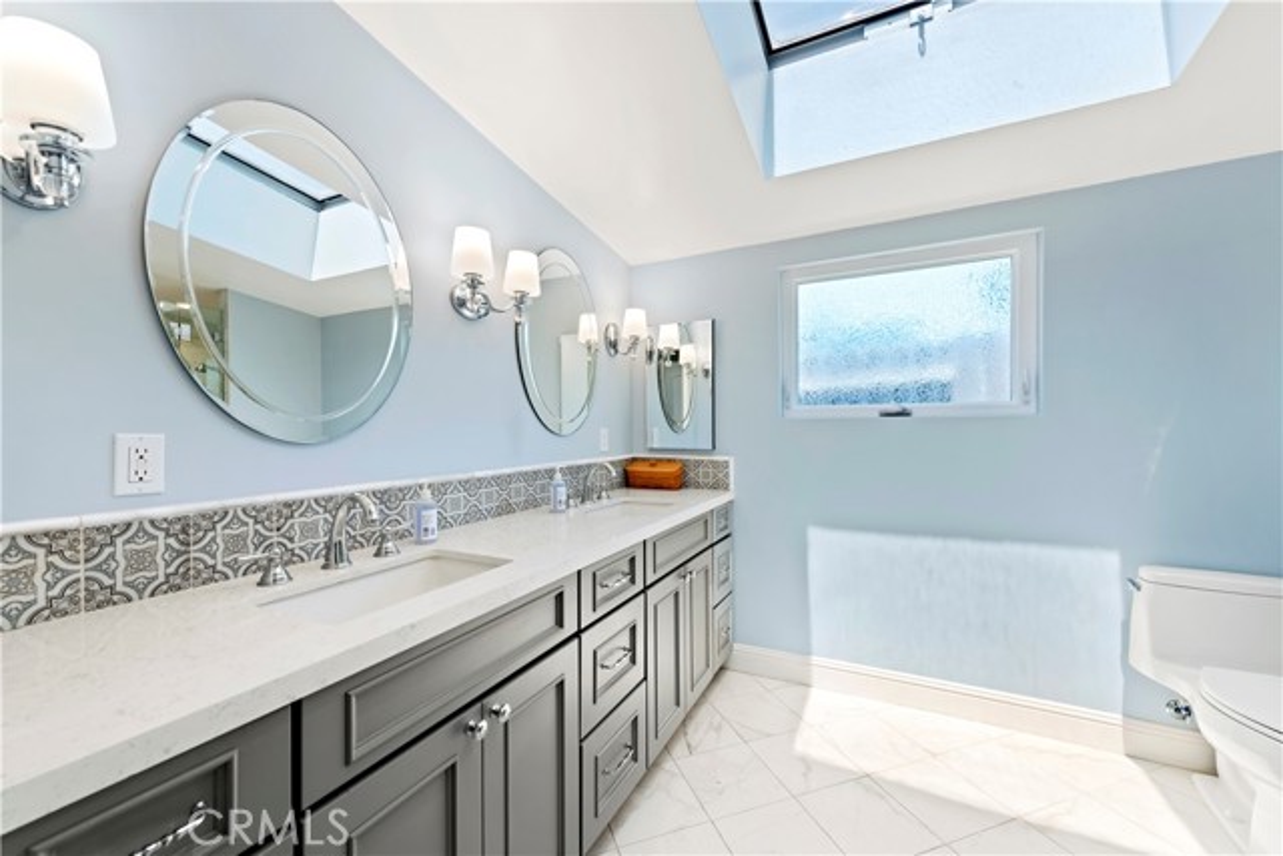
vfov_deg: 81.2
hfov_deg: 104.2
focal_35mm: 14
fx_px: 499
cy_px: 428
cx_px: 642
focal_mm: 14
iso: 250
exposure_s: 1/40
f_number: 7.1
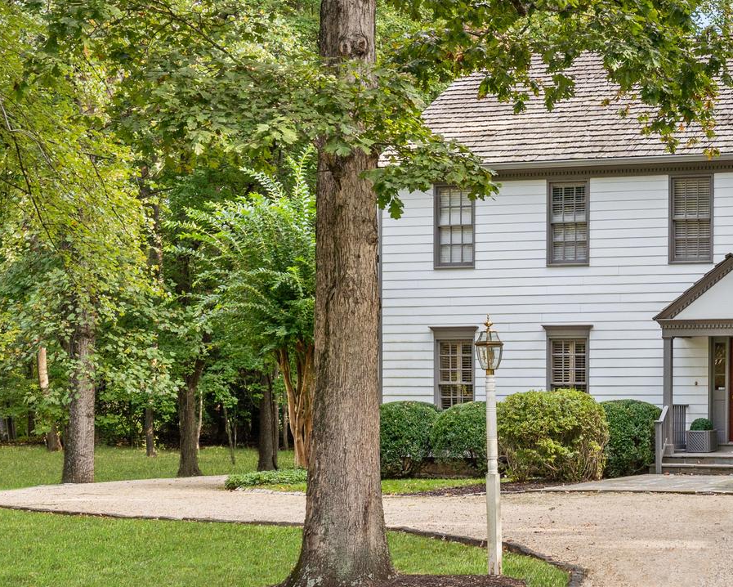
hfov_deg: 24.0
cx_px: 774
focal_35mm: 75
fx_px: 1627
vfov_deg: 20.4
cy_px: 256
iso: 200
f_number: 8
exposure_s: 1/60
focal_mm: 35
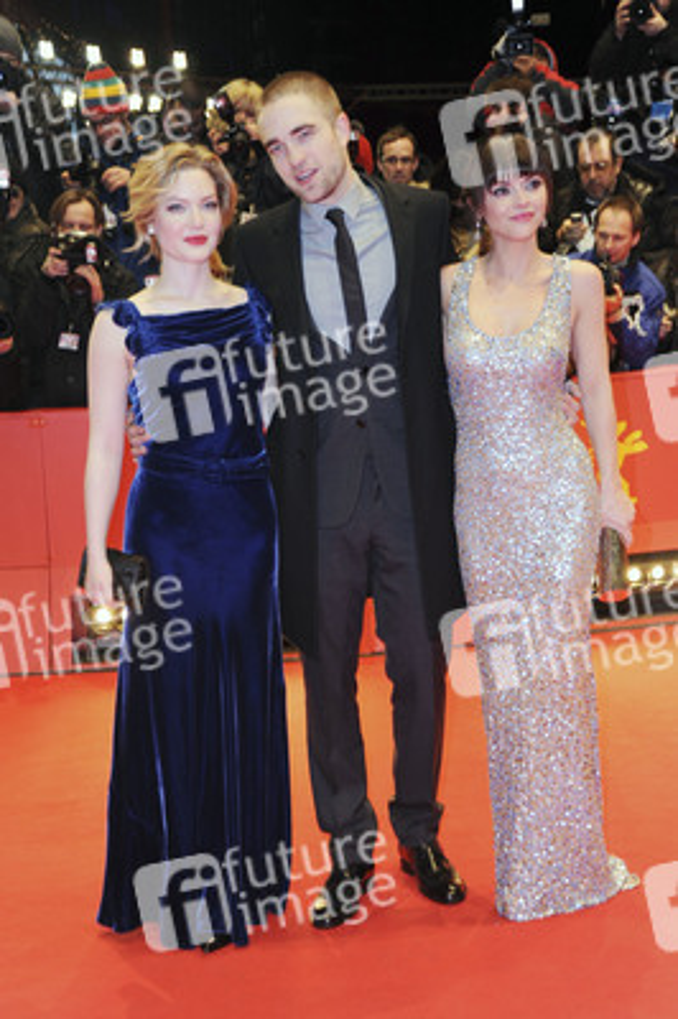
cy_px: 510
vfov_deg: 36.3
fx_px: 1556
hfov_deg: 24.6
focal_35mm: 55
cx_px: 339
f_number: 5
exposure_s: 1/125
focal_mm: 55
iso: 1000
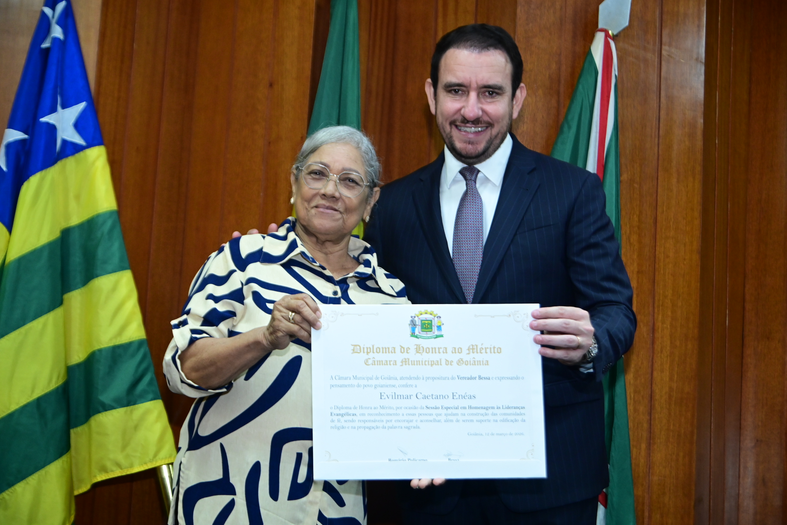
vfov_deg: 20.6
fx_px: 1443
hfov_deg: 30.5
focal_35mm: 66
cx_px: 397
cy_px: 263
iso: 3200
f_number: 6.3
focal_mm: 65
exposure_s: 1/125
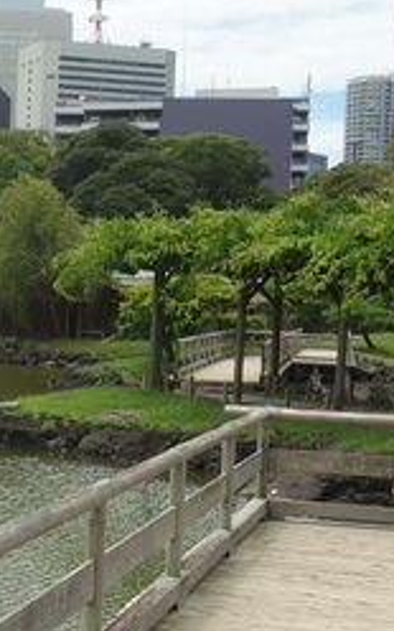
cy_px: 369
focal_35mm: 91
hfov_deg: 13.8
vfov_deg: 22.8
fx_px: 1563
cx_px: -112
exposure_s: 1/640
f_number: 4.5
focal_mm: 10.4
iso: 125
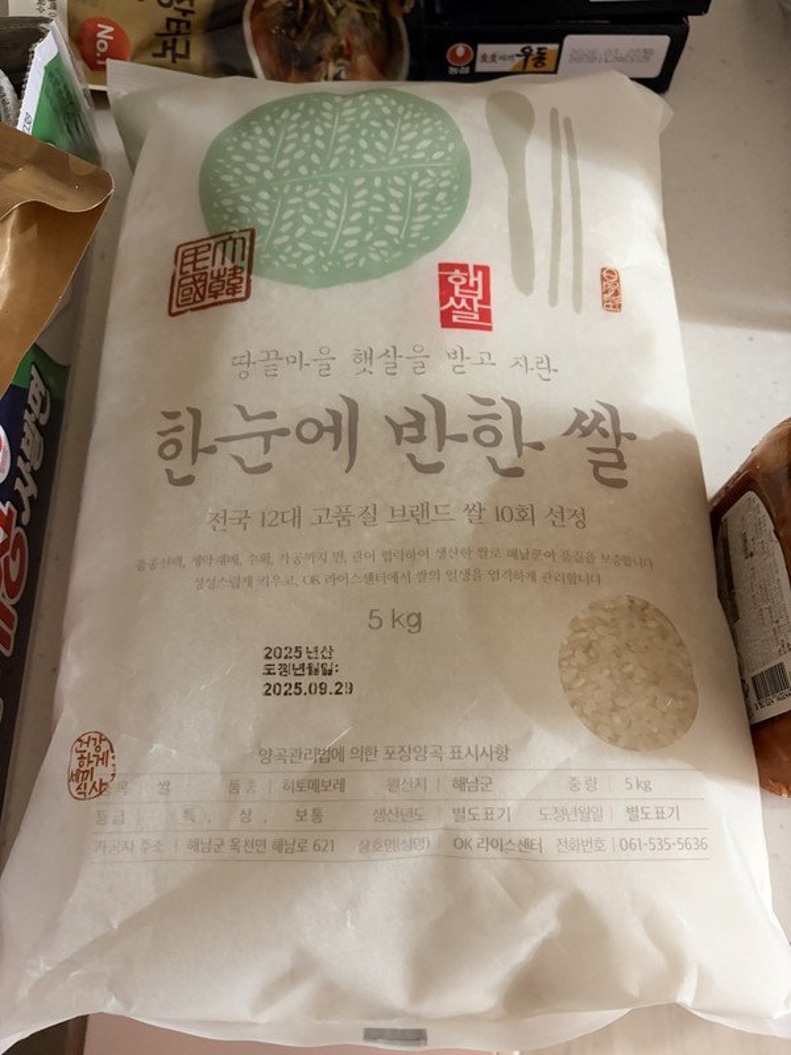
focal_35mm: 26
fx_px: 792
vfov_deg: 67.3
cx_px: 396
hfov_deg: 53.1
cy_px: 528
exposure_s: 1/30
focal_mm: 5.96
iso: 500
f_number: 1.6
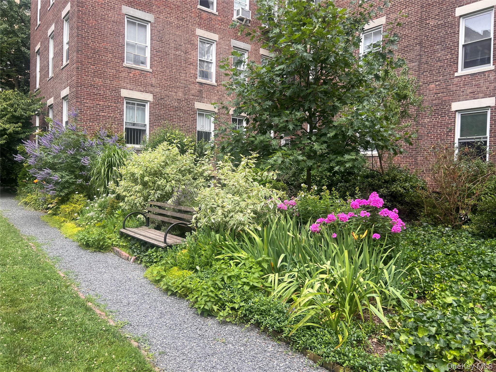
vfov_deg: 53.1
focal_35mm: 26
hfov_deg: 67.3
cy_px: 186
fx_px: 373
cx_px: 248
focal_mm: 5.7
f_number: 1.5
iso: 50
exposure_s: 1/965
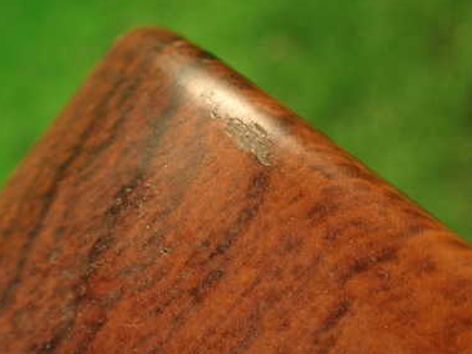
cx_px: 252
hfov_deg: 37.5
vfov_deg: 28.6
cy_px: 168
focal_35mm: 51
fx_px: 695
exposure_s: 1/30
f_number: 2.4
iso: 400
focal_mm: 5.79
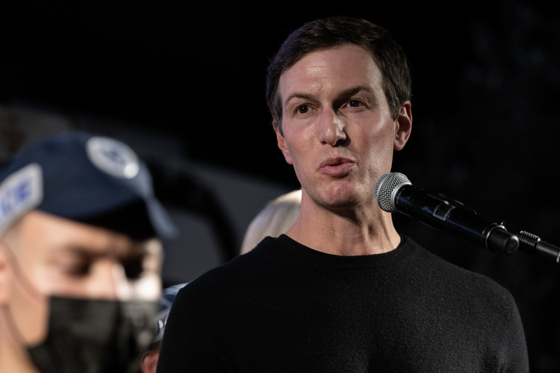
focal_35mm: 253
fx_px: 3936
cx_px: 285
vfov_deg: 5.4
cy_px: 182
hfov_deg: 8.1
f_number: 2.8
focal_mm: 160
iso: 220
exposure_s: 1/125
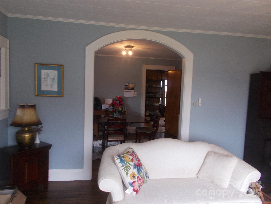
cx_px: 136
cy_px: 102
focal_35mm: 26
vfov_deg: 53.1
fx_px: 204
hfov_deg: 67.3
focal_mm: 4.6
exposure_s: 1/25
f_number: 3.2
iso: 100
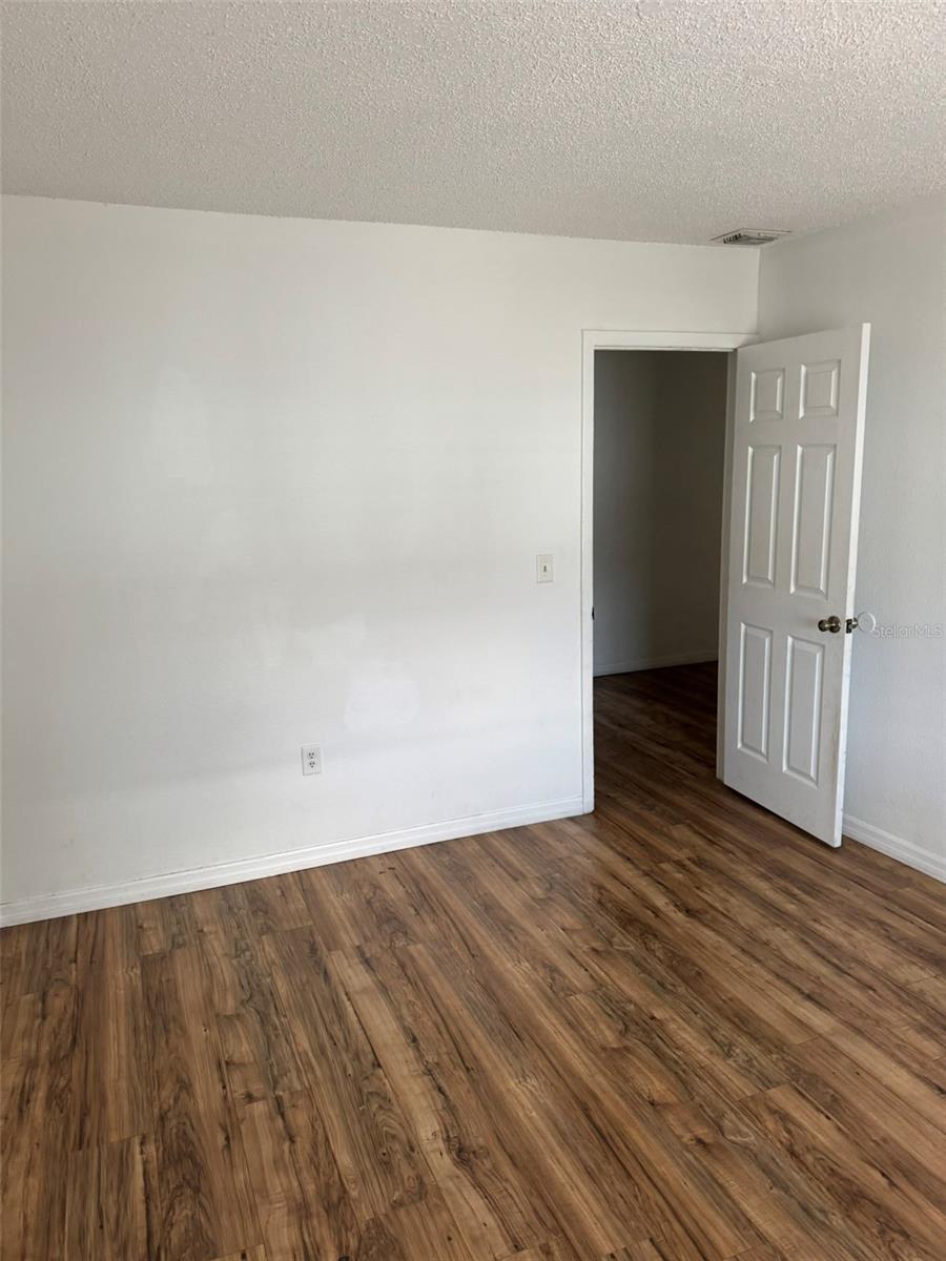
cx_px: 473
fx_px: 875
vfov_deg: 71.6
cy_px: 630
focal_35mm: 24
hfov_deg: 56.8
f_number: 1.78
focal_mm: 6.76
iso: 200
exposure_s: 1/106
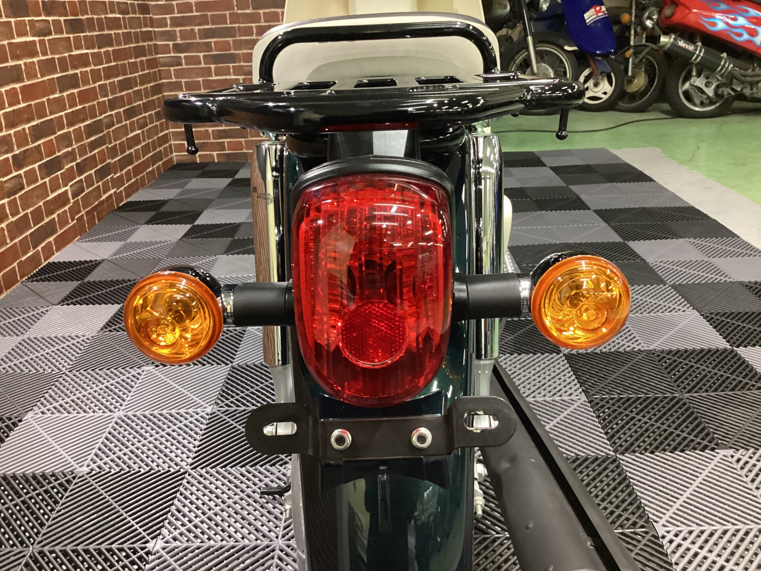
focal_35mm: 31
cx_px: 380
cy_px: 286
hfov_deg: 58.4
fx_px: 682
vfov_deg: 45.4
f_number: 2.4
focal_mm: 3.3
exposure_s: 1/40
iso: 400
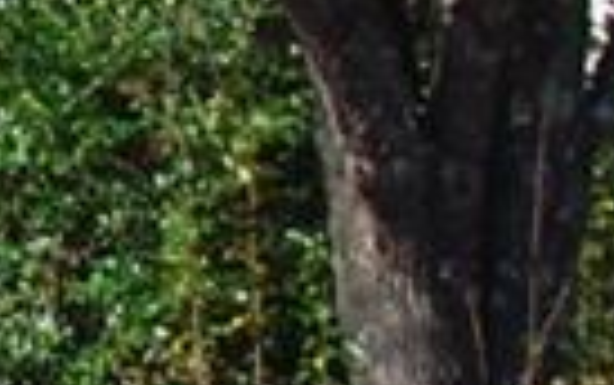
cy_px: -34
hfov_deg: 7.3
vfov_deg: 5.3
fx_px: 4189
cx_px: -1322
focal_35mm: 250
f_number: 5
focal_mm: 22
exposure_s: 1/180
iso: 100
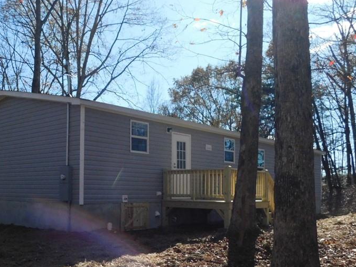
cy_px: 176
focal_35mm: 38
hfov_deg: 48.3
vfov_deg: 37.3
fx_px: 391
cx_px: 125
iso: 400
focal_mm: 4.5
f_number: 6.2
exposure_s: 1/1000
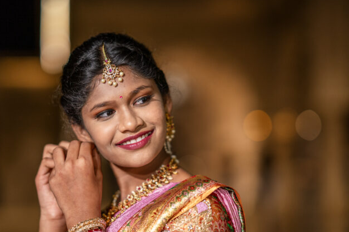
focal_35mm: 104
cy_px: 138
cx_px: 156
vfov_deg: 13.1
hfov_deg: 19.6
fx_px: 1008
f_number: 1.4
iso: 400
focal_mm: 85
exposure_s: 1/800
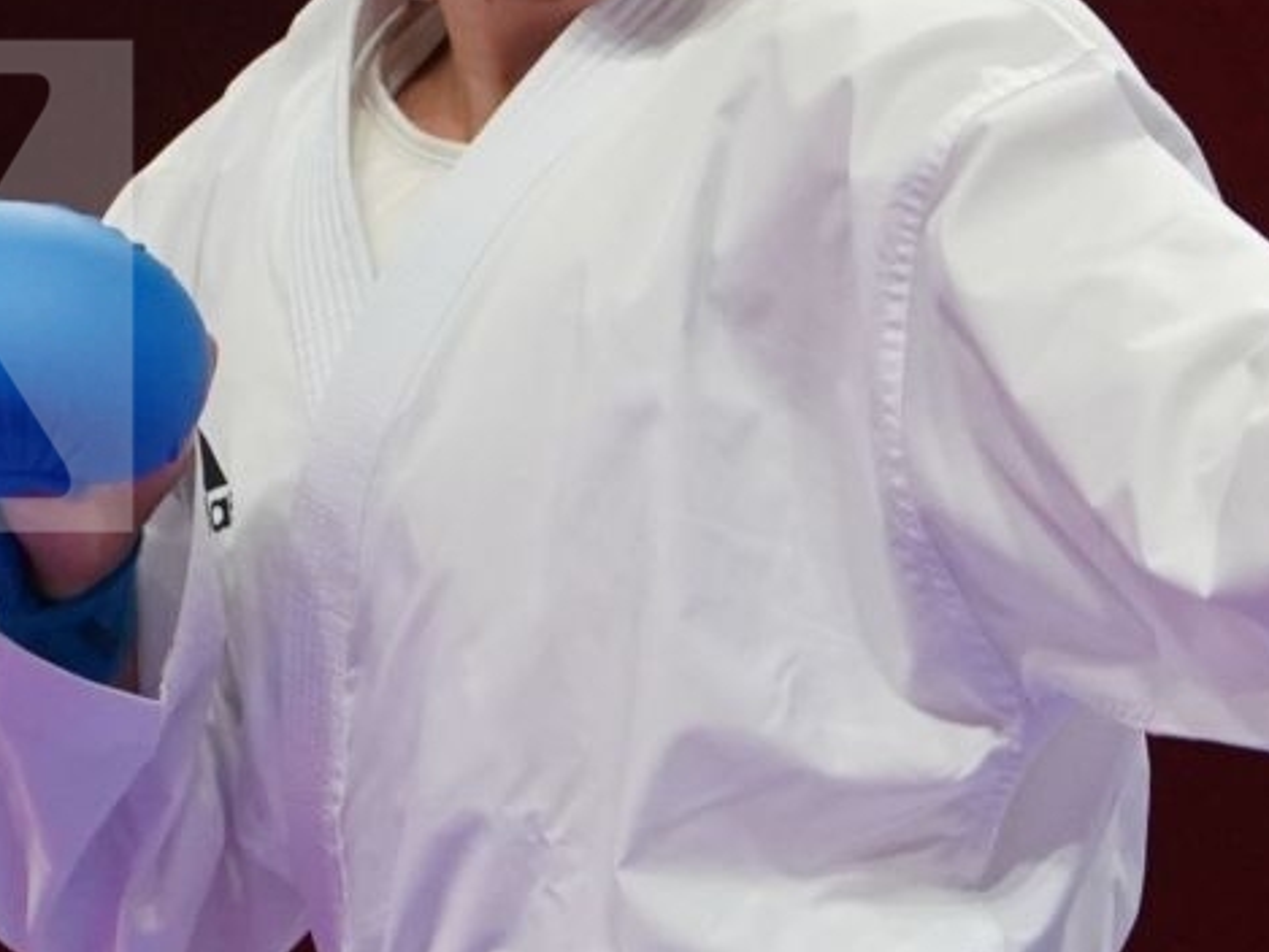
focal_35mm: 1506
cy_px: 287
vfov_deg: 1.0
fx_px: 55223
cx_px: 798
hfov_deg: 1.3
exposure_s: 1/1000
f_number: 4
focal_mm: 272
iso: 2500
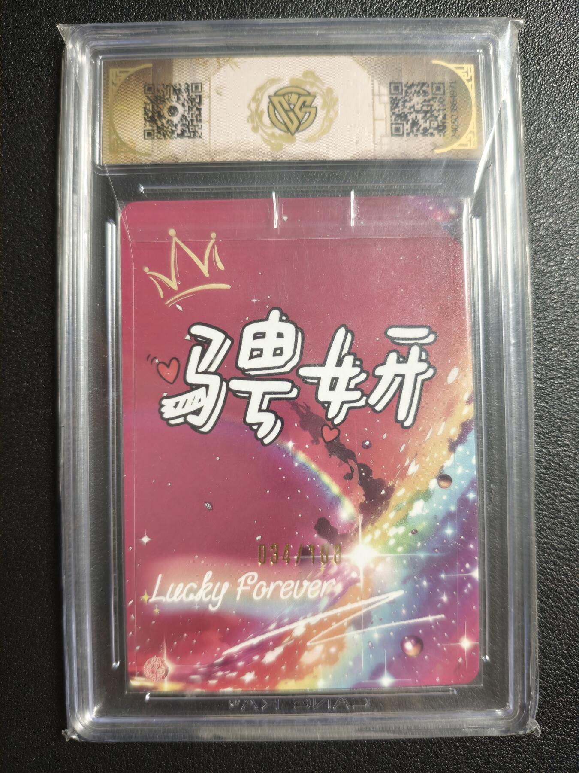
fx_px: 580
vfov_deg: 67.3
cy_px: 386
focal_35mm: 26
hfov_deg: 53.1
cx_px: 290
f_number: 1.5
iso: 500
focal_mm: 4.94
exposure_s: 1/50
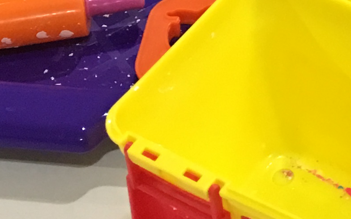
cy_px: -390
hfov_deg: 12.7
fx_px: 1511
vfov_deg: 7.5
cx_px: 493
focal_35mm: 158
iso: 80
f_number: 2.2
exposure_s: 1/8
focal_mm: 4.15
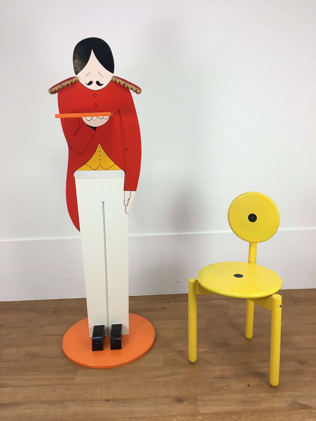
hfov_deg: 48.2
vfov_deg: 61.7
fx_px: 353
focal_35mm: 29
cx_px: 158
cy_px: 210
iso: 25
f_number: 2.2
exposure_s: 1/33
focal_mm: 4.15
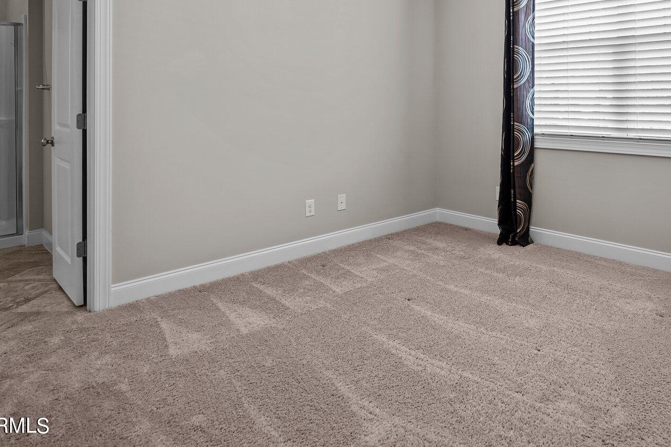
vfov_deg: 47.1
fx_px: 485
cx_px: 442
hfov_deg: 67.7
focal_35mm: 26
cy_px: 96
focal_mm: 16
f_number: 4
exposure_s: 1/5
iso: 250
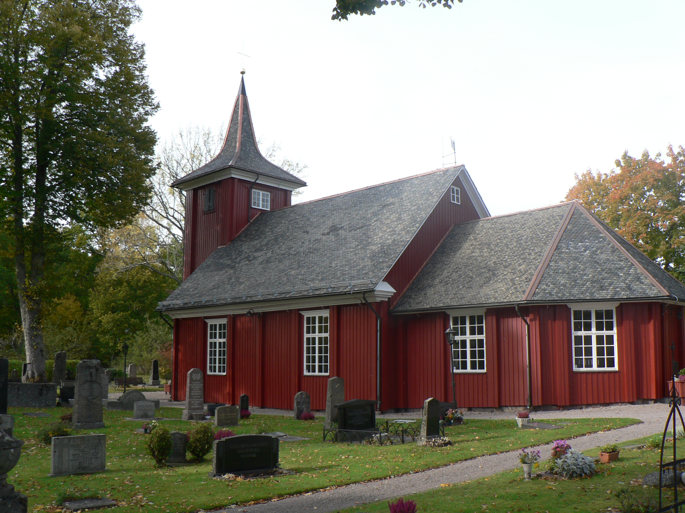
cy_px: 256
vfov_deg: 39.7
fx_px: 712
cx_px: 342
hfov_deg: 51.4
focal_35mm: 36
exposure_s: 1/160
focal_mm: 6
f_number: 4
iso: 80
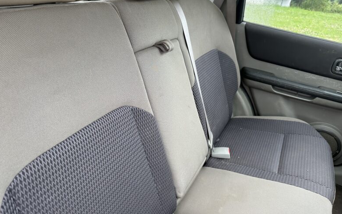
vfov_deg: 47.5
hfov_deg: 70.4
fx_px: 242
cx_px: 172
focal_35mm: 26
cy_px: 94
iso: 100
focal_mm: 6.86
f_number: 1.78
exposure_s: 1/133
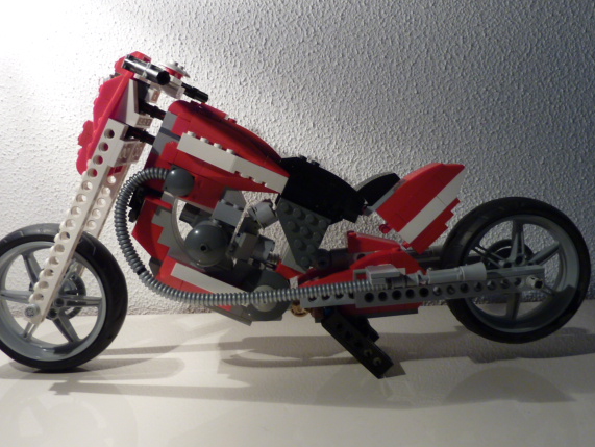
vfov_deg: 49.7
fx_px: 482
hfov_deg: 63.4
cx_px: 283
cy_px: 198
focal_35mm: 28
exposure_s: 1/30
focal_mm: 4.1
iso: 160
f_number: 3.3
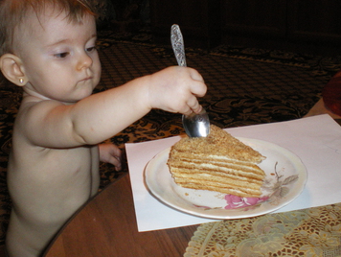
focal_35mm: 48
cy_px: 100
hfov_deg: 39.5
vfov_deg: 30.2
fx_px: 473
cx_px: 139
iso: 400
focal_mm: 6.3
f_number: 3.1
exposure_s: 1/50
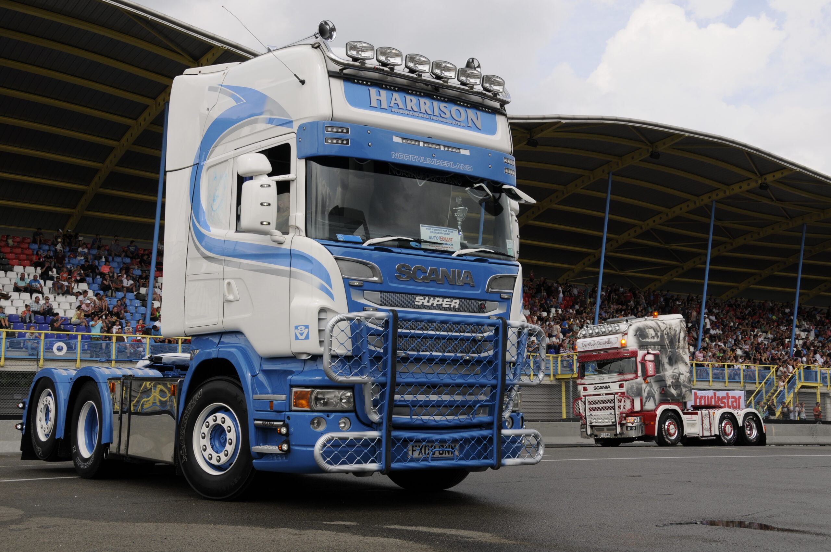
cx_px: 416
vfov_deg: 28.9
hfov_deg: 42.4
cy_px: 276
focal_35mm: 46
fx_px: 1072
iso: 200
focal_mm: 31
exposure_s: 1/400
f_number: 10
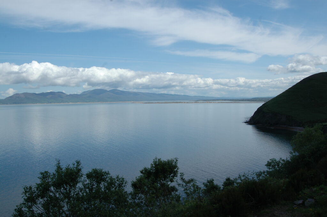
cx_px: 164
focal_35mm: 36
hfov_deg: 53.2
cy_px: 108
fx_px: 327
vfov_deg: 36.8
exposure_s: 1/400
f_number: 10
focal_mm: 24
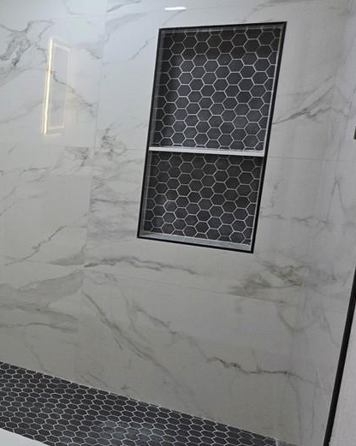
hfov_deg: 29.7
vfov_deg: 46.8
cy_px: 205
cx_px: -119
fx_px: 514
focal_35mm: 39
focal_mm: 2.2
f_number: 1.9
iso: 80
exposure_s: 1/120
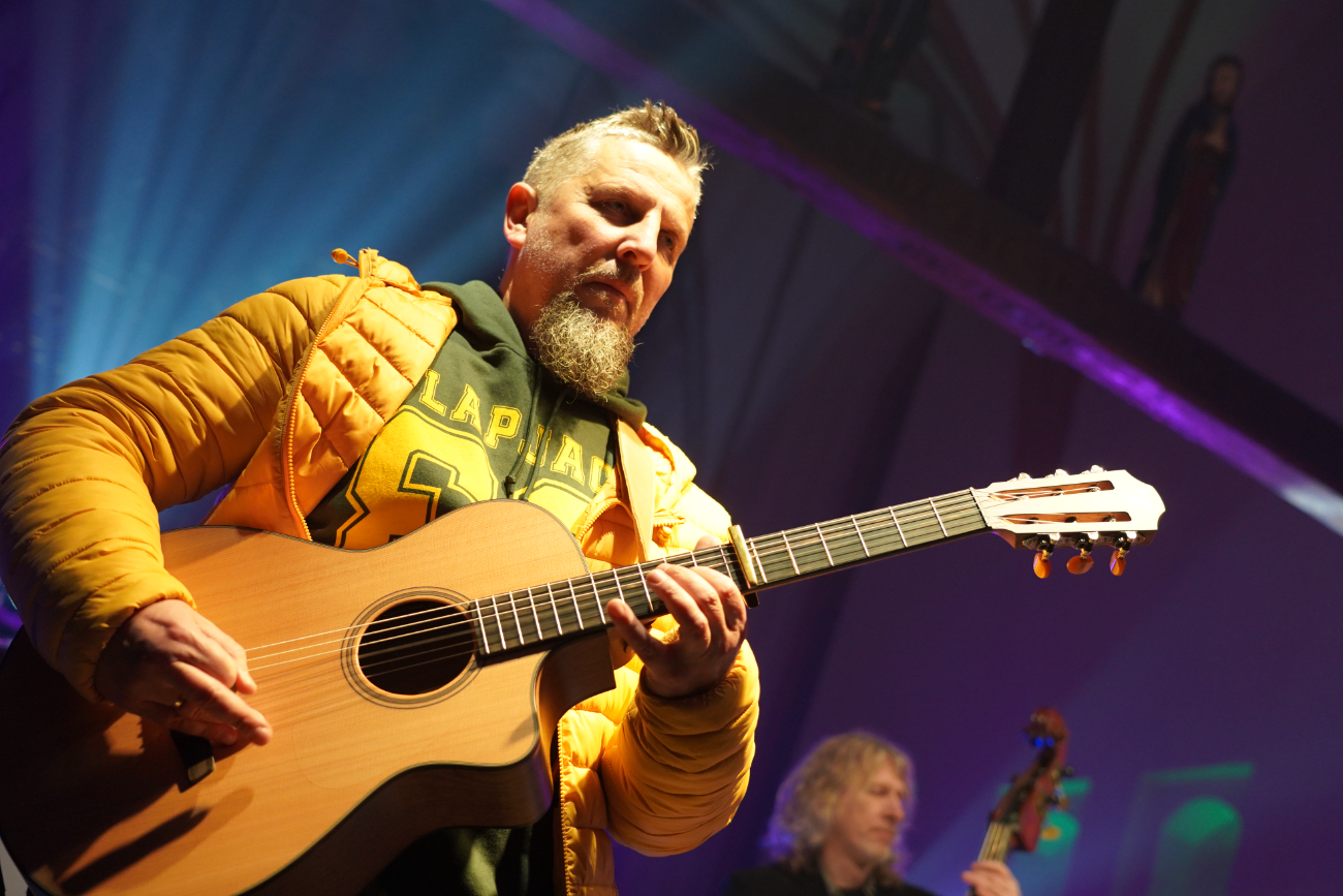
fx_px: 1828
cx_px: 672
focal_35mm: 49
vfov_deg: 27.5
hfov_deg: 40.3
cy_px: 448
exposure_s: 1/160
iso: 2500
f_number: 4
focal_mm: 49
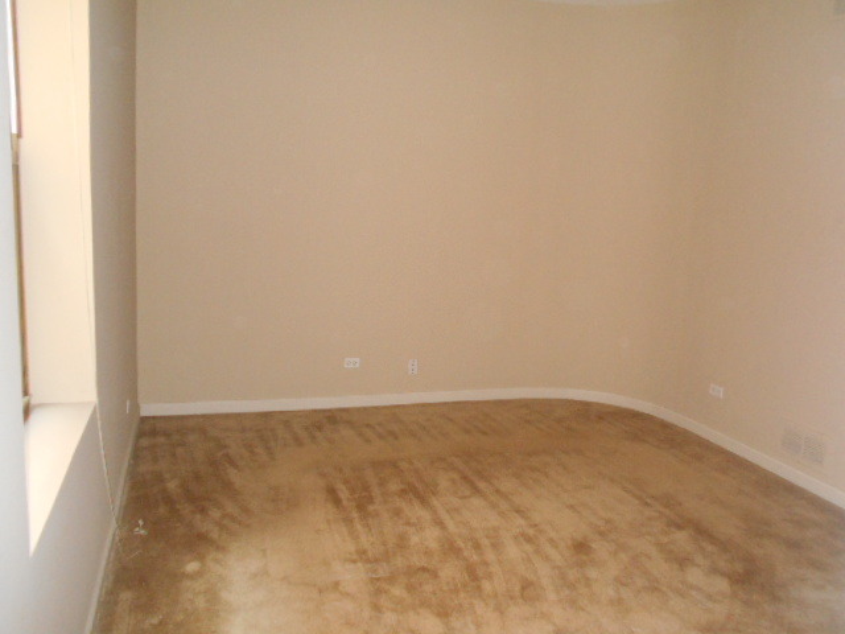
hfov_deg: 63.4
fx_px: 683
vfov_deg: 49.7
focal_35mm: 28
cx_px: 422
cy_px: 317
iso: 500
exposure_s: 1/25
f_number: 3.4
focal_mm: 5.1
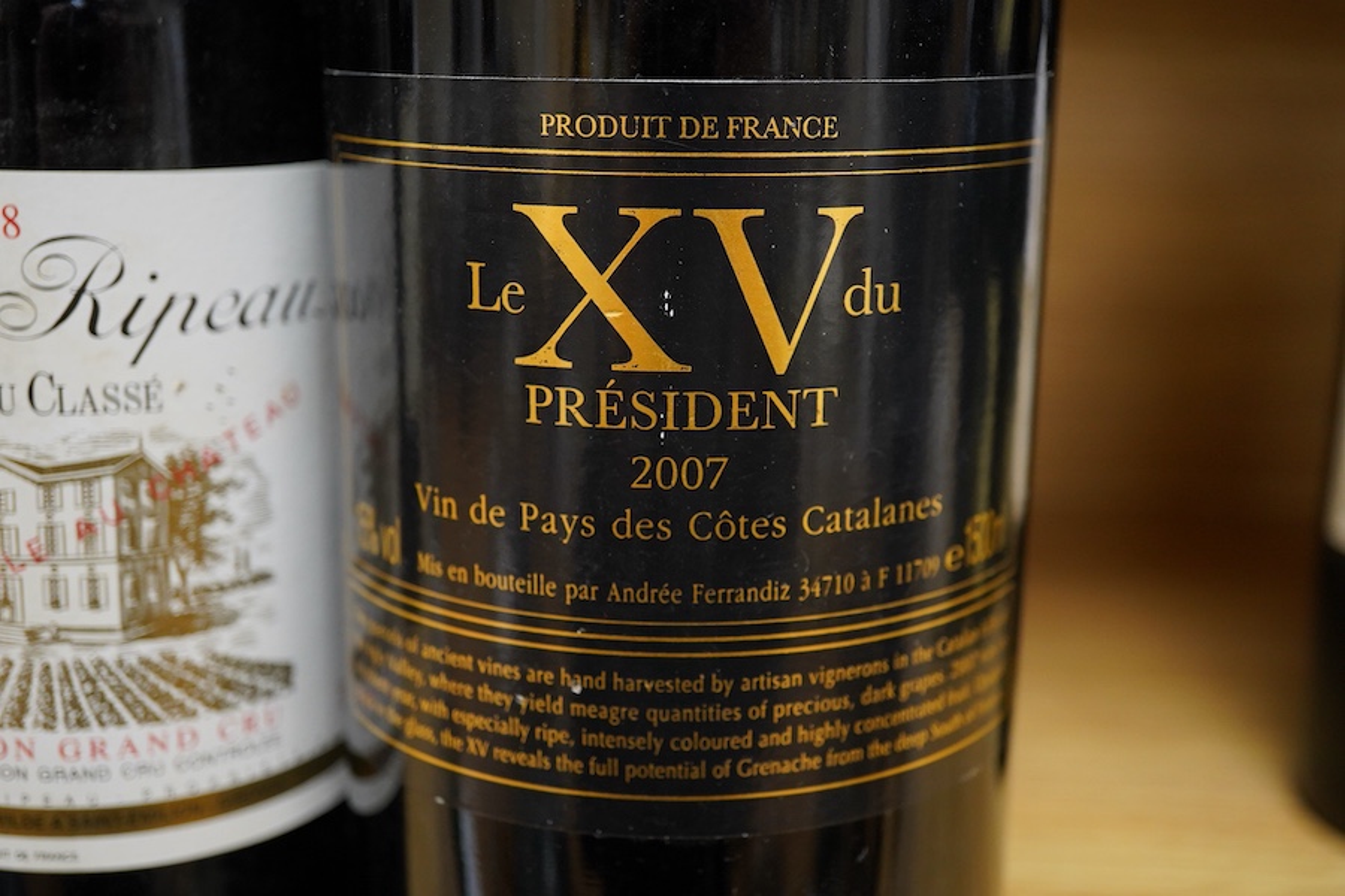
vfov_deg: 29.9
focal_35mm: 45
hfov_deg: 43.6
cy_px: 448
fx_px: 1681
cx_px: 672
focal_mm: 30
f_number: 5.6
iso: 1250
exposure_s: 1/125
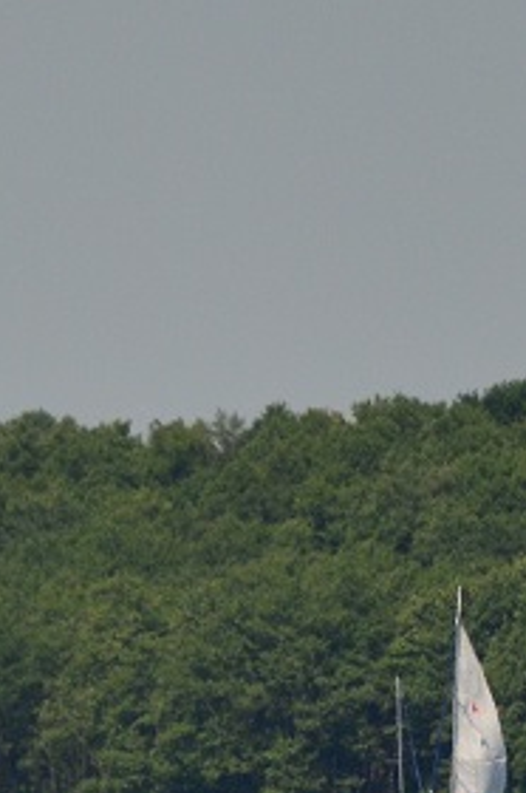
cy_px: 731
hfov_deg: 0.9
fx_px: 35283
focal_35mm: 1606
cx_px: 215
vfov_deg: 1.3
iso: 900
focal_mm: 300
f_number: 5.6
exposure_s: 1/8000
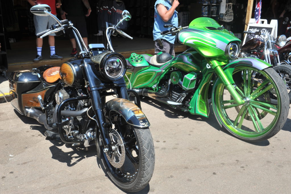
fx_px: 291
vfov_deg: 36.8
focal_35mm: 36
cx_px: 146
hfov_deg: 53.1
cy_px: 97
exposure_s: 1/125
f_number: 13
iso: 200
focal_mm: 36
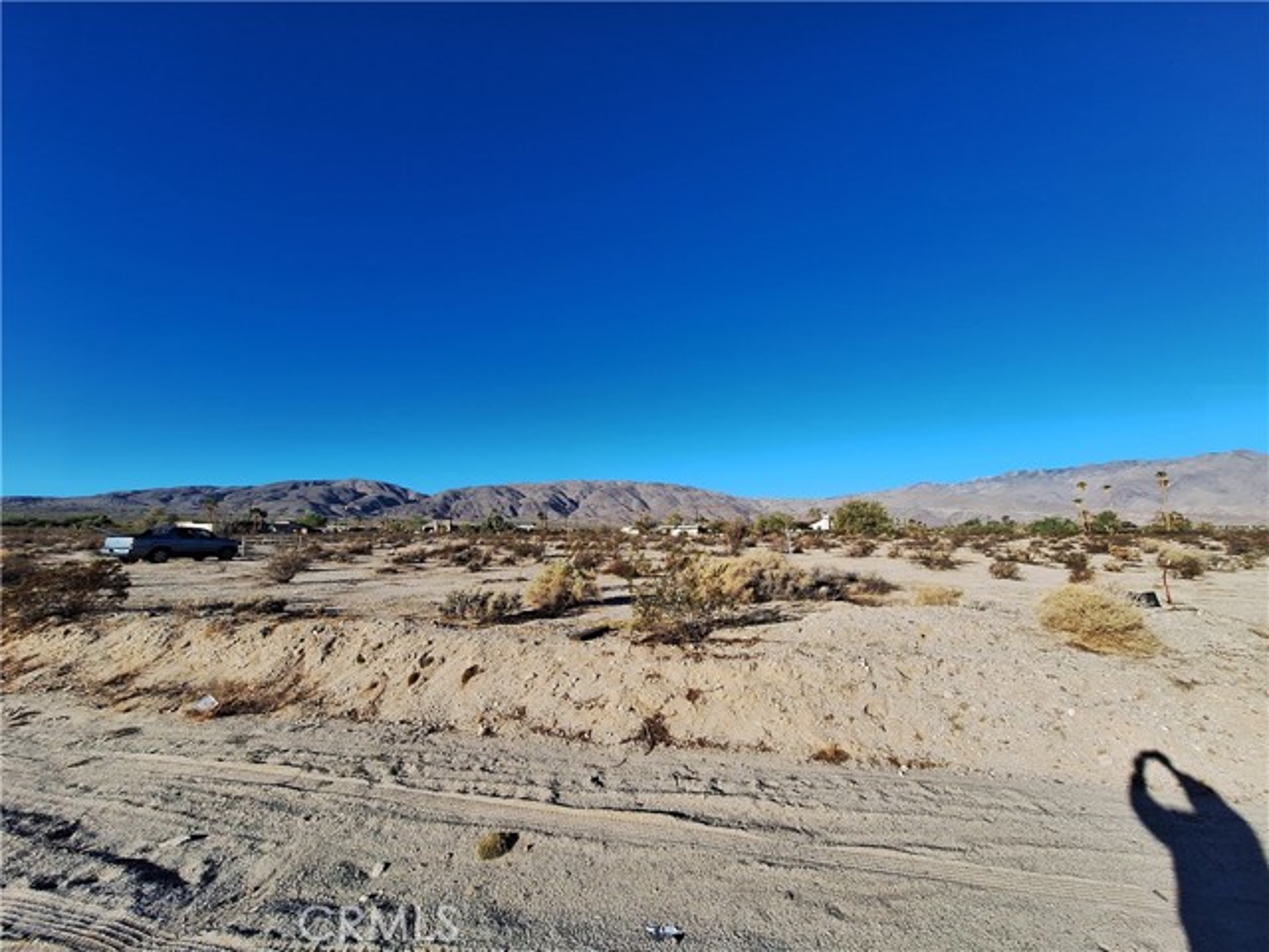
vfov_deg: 89.9
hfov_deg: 106.2
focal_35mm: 13
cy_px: 476
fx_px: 477
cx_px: 634
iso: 40
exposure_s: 1/1176
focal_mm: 1.74
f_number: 2.2
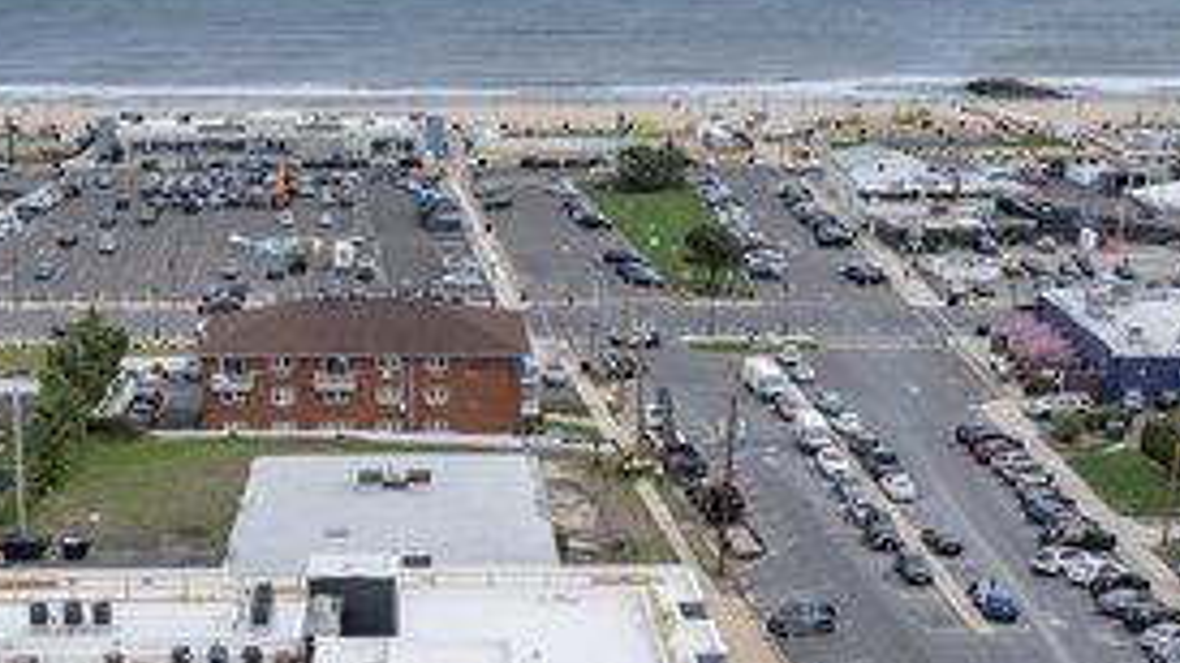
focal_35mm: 62
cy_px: 713
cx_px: 435
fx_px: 1940
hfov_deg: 33.7
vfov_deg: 18.7
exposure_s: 1/2000
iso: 100
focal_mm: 12.29
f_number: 2.8
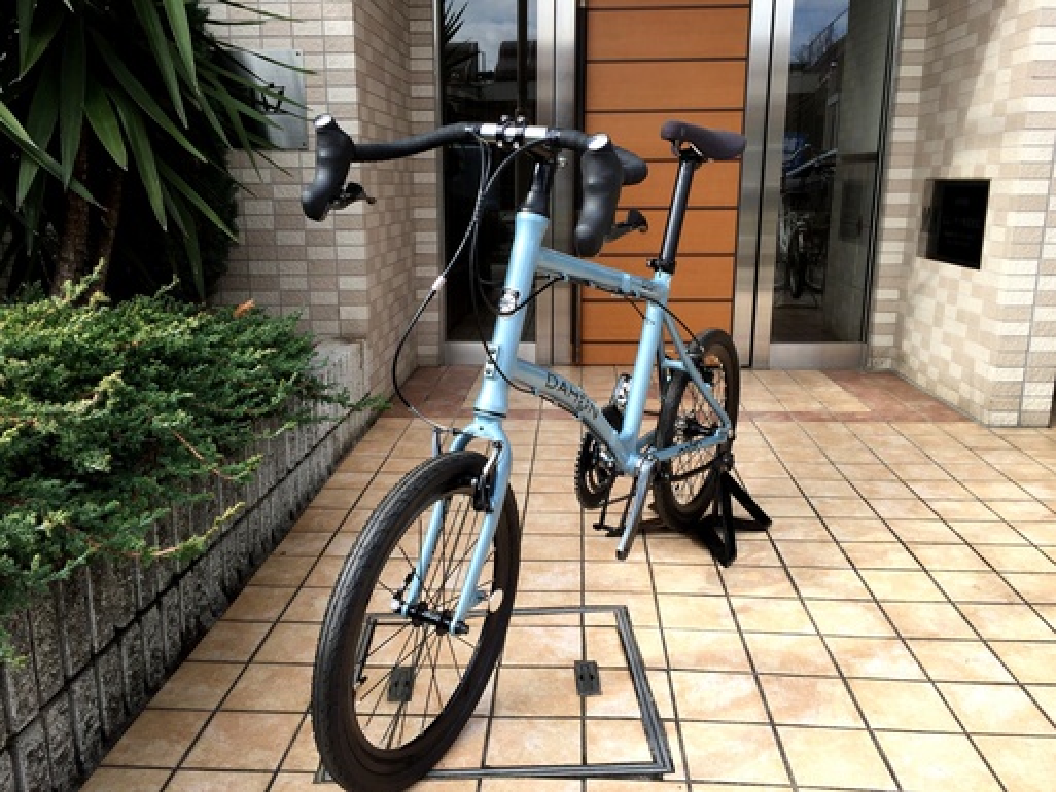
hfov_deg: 61.6
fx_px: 885
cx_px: 528
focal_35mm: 29
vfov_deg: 48.2
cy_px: 396
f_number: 2.2
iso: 32
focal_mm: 4.15
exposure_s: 1/520
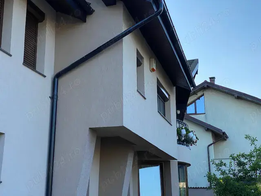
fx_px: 392
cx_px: 130
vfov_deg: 28.0
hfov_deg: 36.8
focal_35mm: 52
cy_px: 98
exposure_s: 1/558
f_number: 2
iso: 20
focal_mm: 6
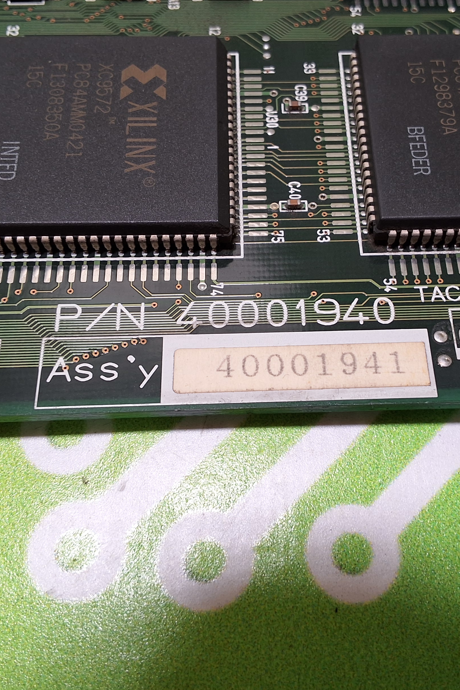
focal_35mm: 39
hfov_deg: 34.0
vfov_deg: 49.6
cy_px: 345
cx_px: 287
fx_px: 747
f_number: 1.9
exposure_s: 1/120
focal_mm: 2.91
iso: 50
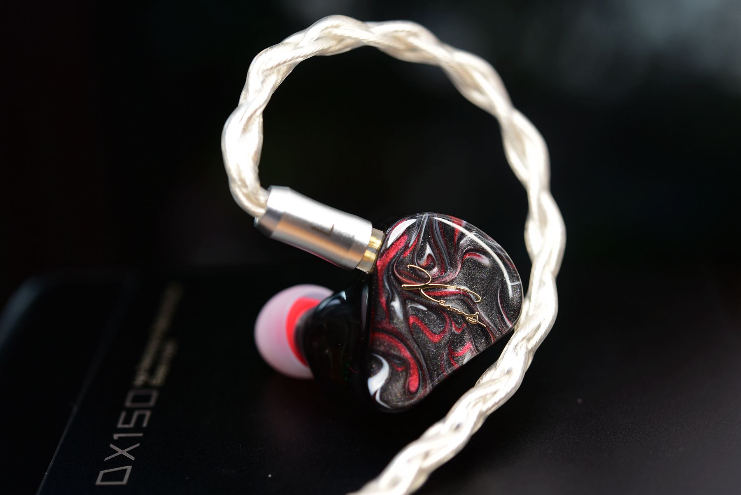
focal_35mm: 60
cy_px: 248
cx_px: 370
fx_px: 1236
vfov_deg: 22.6
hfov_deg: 33.4
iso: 500
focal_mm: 60
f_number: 6.3
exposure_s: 1/160
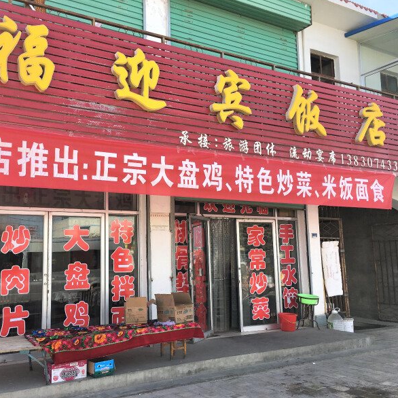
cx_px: 160
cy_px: 200
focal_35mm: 35
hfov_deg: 47.0
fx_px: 455
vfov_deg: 47.2
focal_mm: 4.15
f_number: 2.2
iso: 25
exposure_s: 1/549
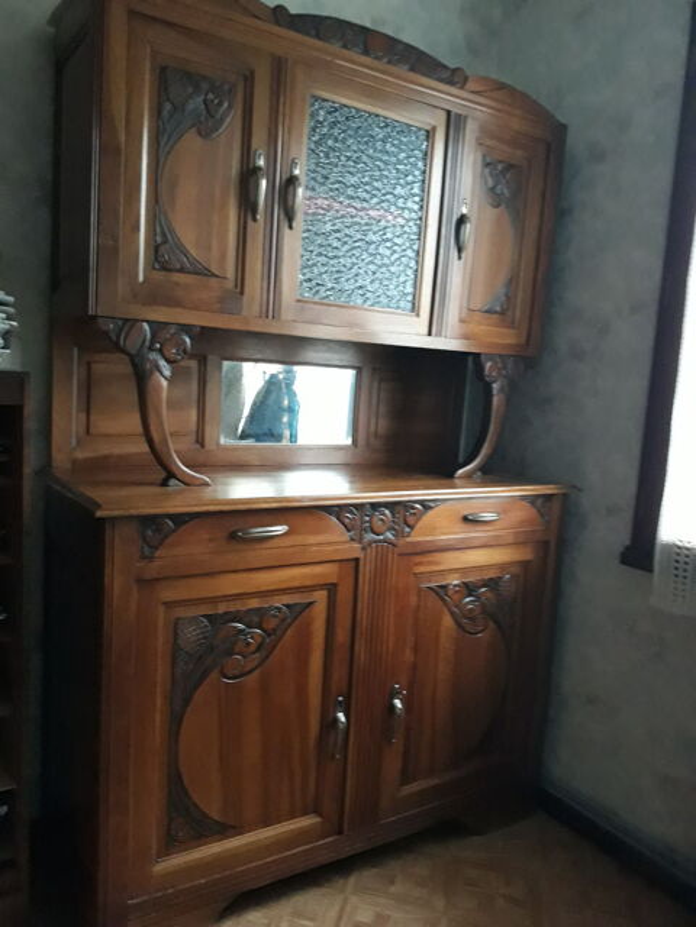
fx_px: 724
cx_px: 348
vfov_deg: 65.3
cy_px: 464
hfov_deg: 51.4
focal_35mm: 27
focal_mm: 3.71
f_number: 1.7
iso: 500
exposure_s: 1/20
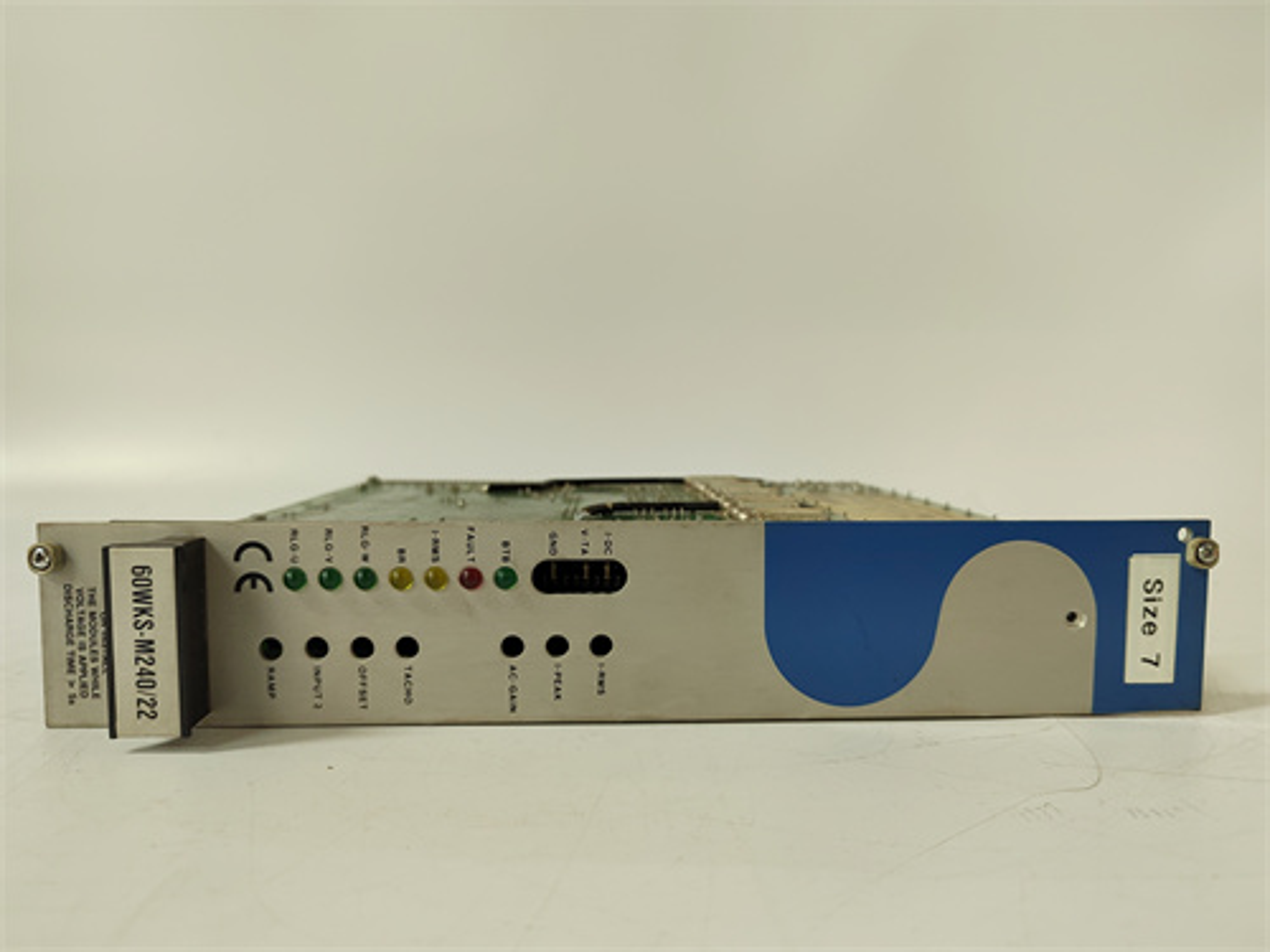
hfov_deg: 73.9
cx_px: 635
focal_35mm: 23
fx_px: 844
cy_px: 476
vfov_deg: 58.9
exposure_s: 1/100
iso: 2209
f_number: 1.9
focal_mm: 5.52
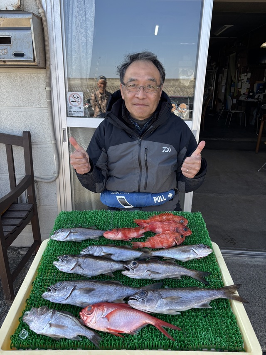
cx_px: 133
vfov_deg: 67.3
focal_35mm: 26
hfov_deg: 53.0
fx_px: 267
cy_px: 178
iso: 50
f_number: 1.6
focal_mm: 5.96
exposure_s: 1/550
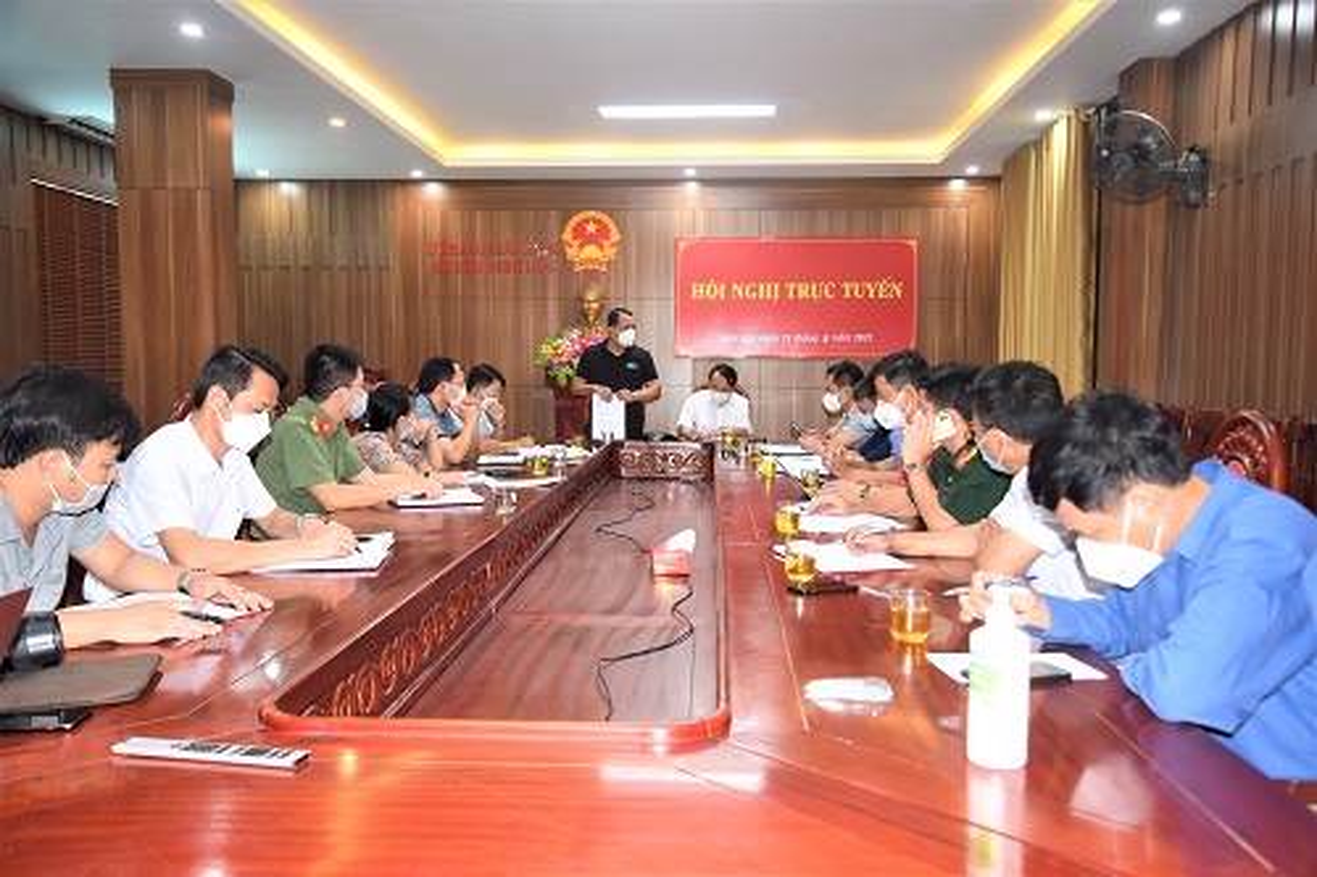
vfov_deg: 41.1
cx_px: 658
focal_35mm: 32
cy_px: 438
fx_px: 1170
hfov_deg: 58.7
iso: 1250
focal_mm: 32
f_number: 5
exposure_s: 1/60
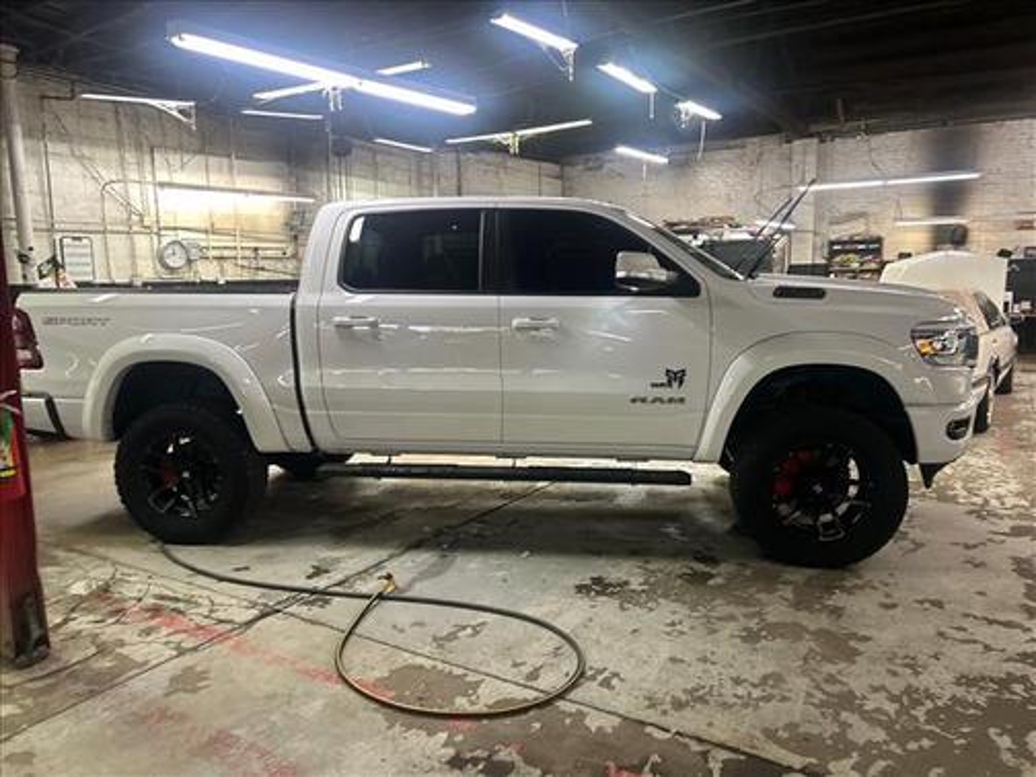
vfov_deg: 53.1
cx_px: 518
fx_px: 778
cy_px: 388
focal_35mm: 26
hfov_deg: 67.3
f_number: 1.5
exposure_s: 1/60
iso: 125
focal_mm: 5.7
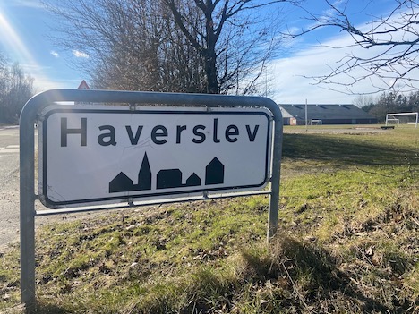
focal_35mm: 26
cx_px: 210
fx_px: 315
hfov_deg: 67.3
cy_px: 157
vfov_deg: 53.1
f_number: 1.8
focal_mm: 4.25
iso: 32
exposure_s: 1/2105
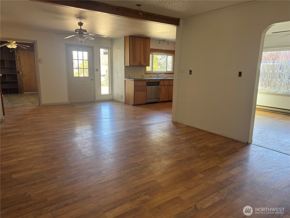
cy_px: 109
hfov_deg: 71.6
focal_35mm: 24
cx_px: 145
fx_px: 201
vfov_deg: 56.8
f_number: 1.78
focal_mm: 6.76
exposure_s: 1/60
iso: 160
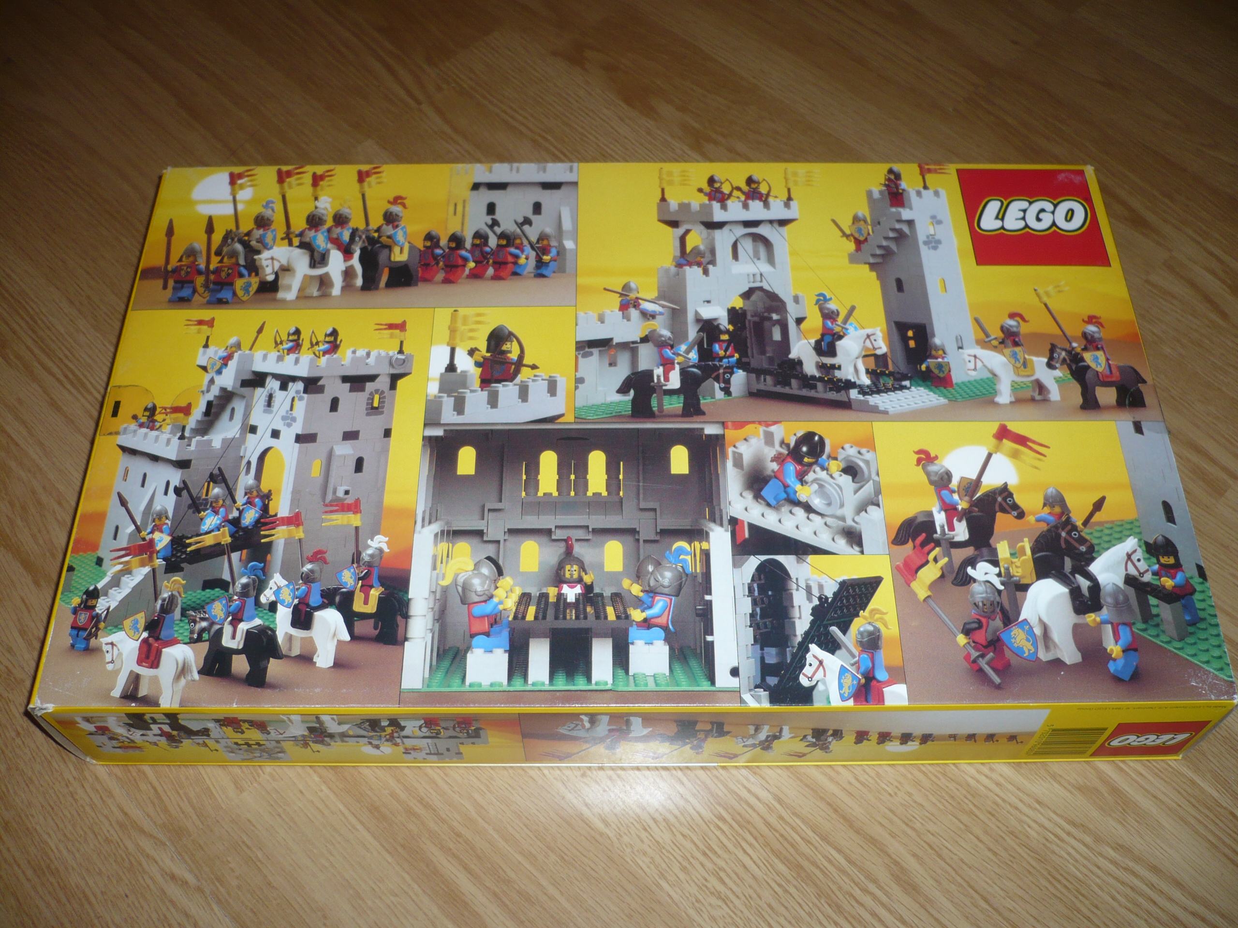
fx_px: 1252
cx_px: 619
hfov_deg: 52.6
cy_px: 464
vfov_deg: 40.7
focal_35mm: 35
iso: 100
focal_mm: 5.8
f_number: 2.8
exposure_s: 1/30
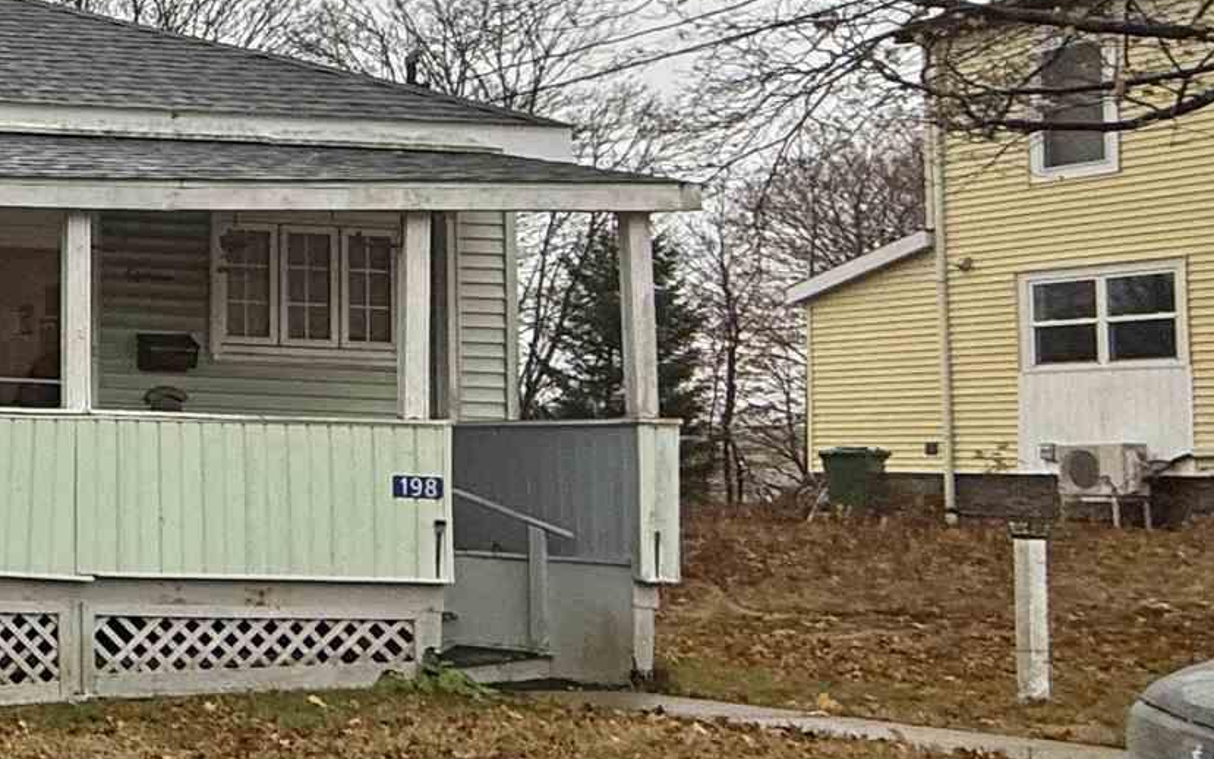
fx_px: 1820
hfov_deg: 24.8
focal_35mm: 55
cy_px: 330
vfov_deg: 23.5
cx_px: -751
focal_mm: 2.22
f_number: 2.2
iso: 80
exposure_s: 1/99
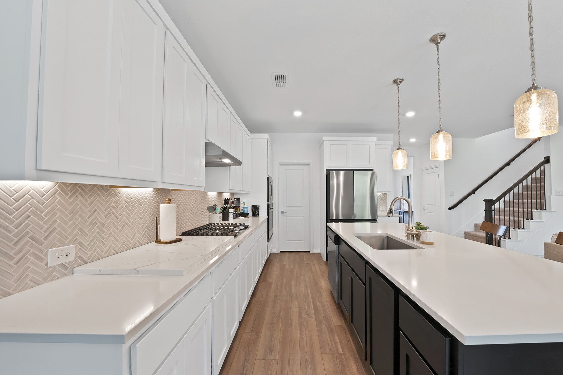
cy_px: 188
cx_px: 294
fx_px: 203
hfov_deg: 108.3
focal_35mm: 13
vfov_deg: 85.4
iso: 640
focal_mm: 12
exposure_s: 1/2.5
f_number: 9
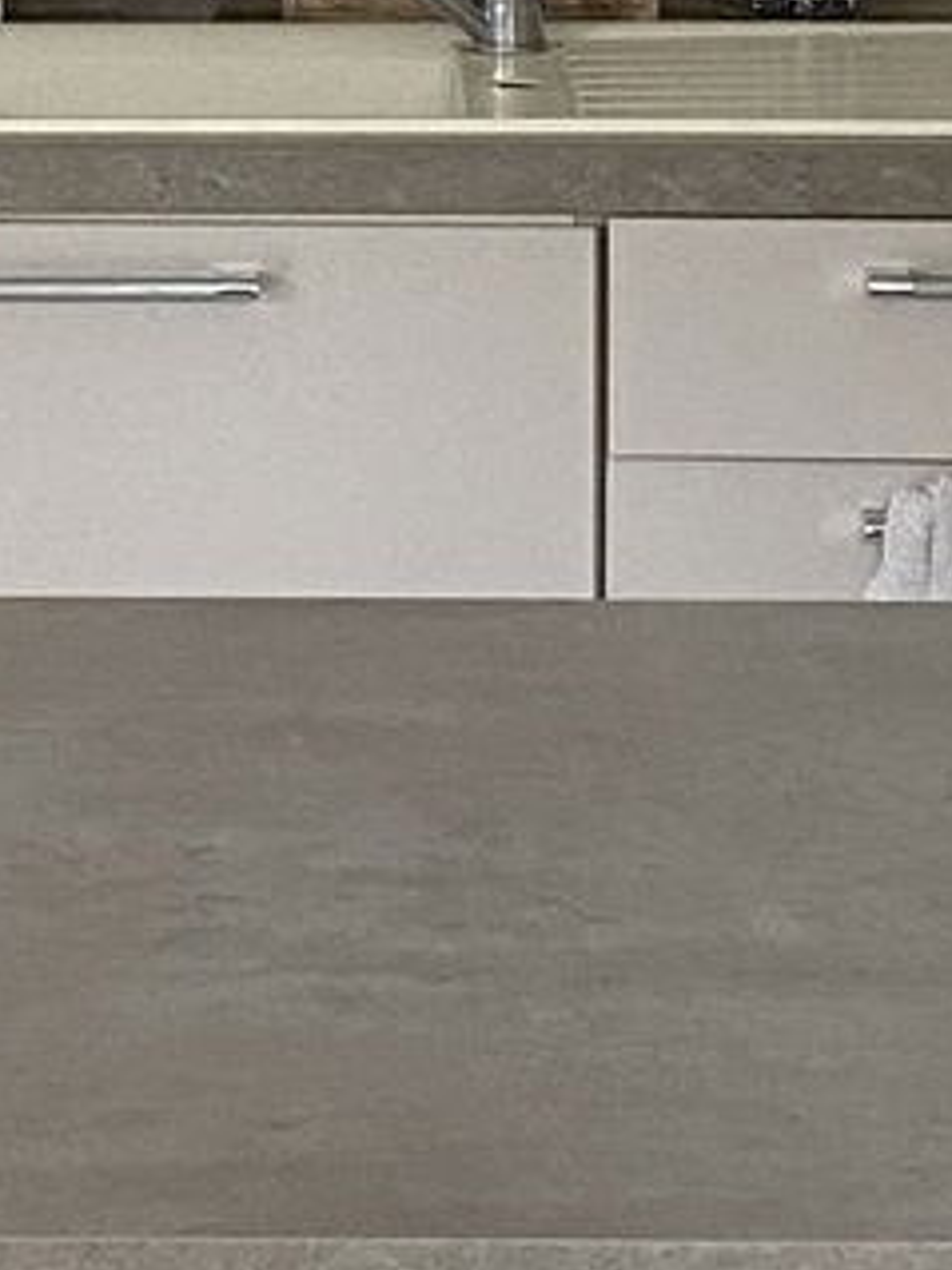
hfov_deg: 8.5
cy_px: -177
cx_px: -48
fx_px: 6385
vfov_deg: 11.2
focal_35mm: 174
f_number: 1.8
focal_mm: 4.25
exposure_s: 1/98
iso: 125
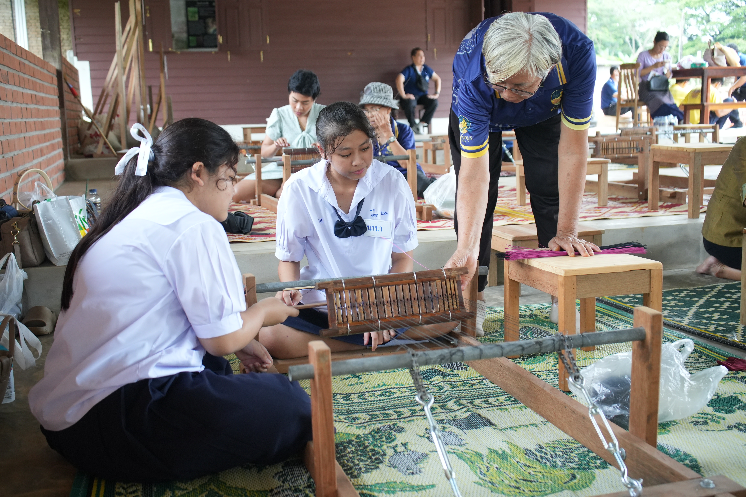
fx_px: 850
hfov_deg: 47.4
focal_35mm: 41
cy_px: 248
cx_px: 373
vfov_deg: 32.6
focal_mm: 41
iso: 2000
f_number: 4.5
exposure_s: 1/250
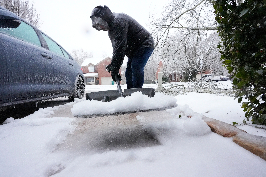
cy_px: 88
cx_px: 133
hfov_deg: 96.7
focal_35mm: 16
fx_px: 118
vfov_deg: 73.7
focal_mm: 16
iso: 12800
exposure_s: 1/640
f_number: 9
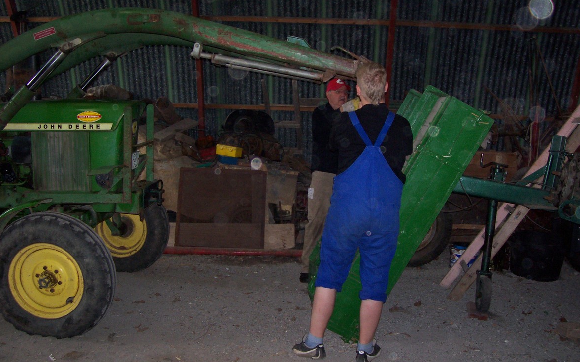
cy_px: 159
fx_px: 585
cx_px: 296
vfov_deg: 34.4
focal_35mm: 37
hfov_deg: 52.7
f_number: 2.7
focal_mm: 5.6
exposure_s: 1/112
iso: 140
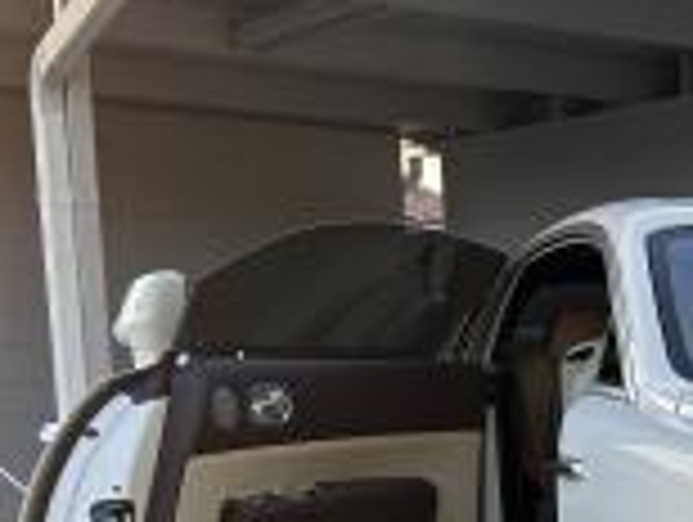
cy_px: 616
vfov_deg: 16.7
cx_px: 945
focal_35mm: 85
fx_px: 1704
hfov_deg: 20.6
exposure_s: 1/478
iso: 50
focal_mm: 5.7
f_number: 1.5
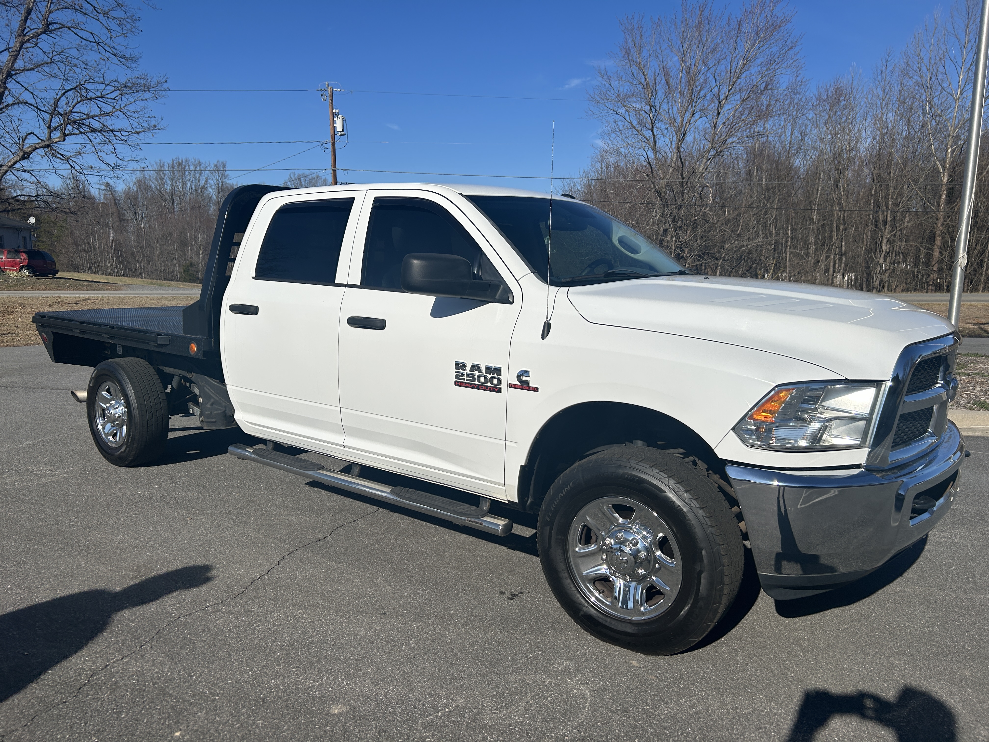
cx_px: 494
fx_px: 743
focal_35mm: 26
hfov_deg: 67.3
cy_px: 371
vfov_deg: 53.1
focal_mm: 5.7
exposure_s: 1/10309
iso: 50
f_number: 1.5
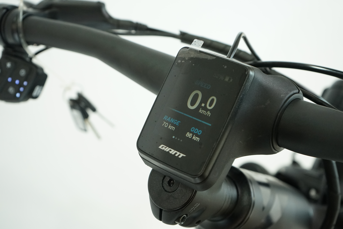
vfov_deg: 28.1
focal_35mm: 48
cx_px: 172
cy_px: 114
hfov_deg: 41.1
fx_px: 457
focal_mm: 48
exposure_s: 1/200
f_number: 5.6
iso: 2500
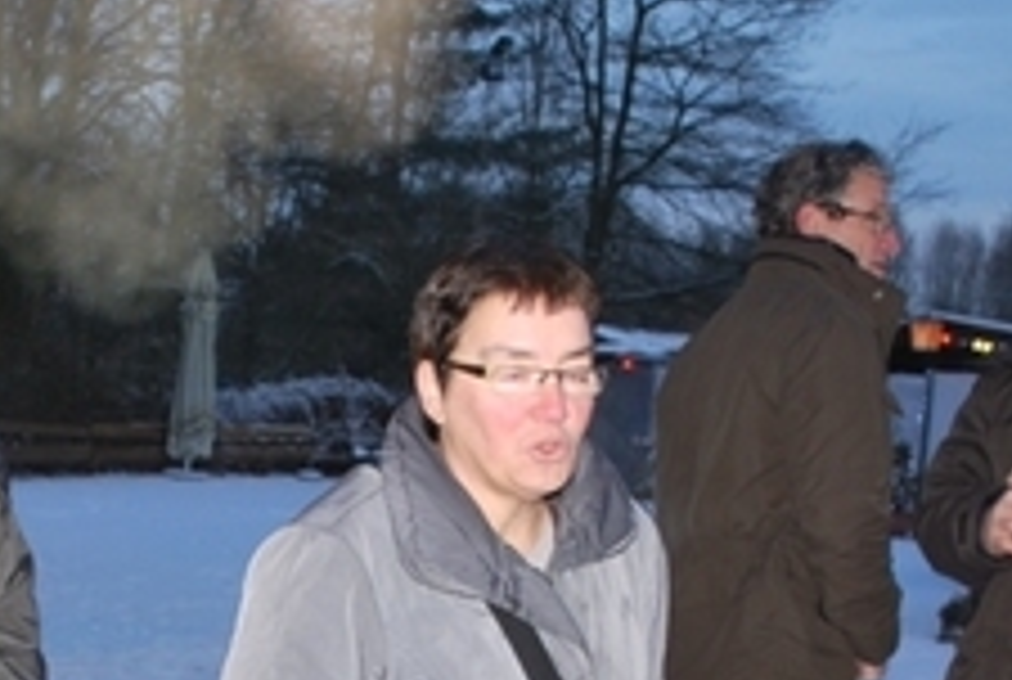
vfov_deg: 18.4
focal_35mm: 72
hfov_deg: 27.8
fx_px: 2028
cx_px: 337
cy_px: 721
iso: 200
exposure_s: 1/60
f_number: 3.5
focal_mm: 18
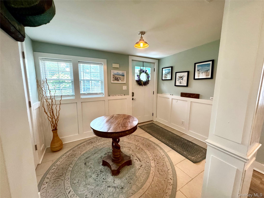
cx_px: 132
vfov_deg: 85.7
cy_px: 99
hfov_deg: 102.1
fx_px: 107
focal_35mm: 14
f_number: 2.2
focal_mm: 2.22
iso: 400
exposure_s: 1/60
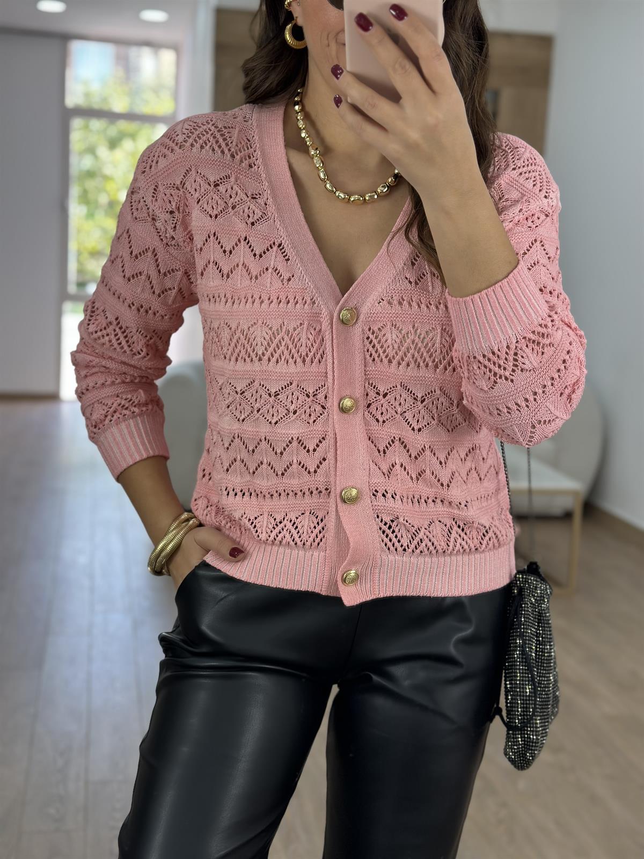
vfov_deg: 39.7
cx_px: 322
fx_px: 1191
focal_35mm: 48
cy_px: 430
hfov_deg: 30.3
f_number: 1.78
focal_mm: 6.86
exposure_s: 1/300
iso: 80
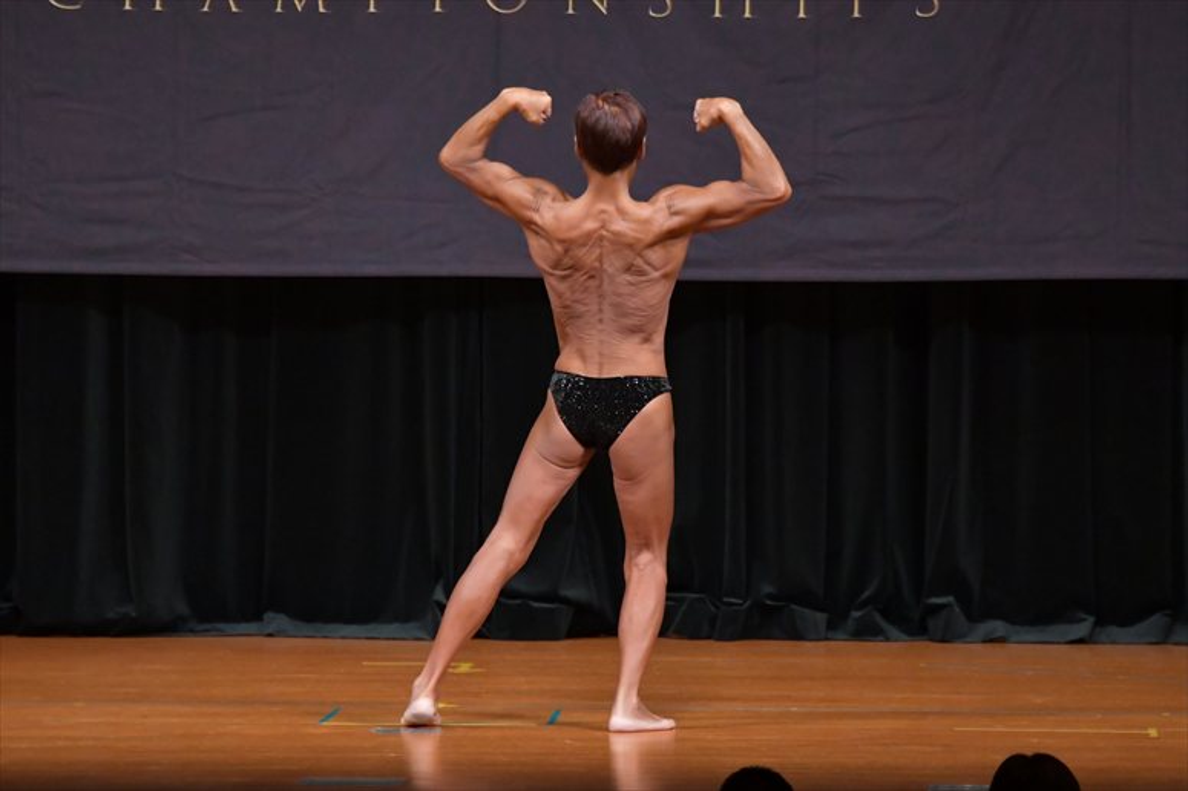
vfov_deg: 5.1
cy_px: 396
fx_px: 8906
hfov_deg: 7.6
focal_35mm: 270
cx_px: 594
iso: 5000
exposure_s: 1/400
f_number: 5.6
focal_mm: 180
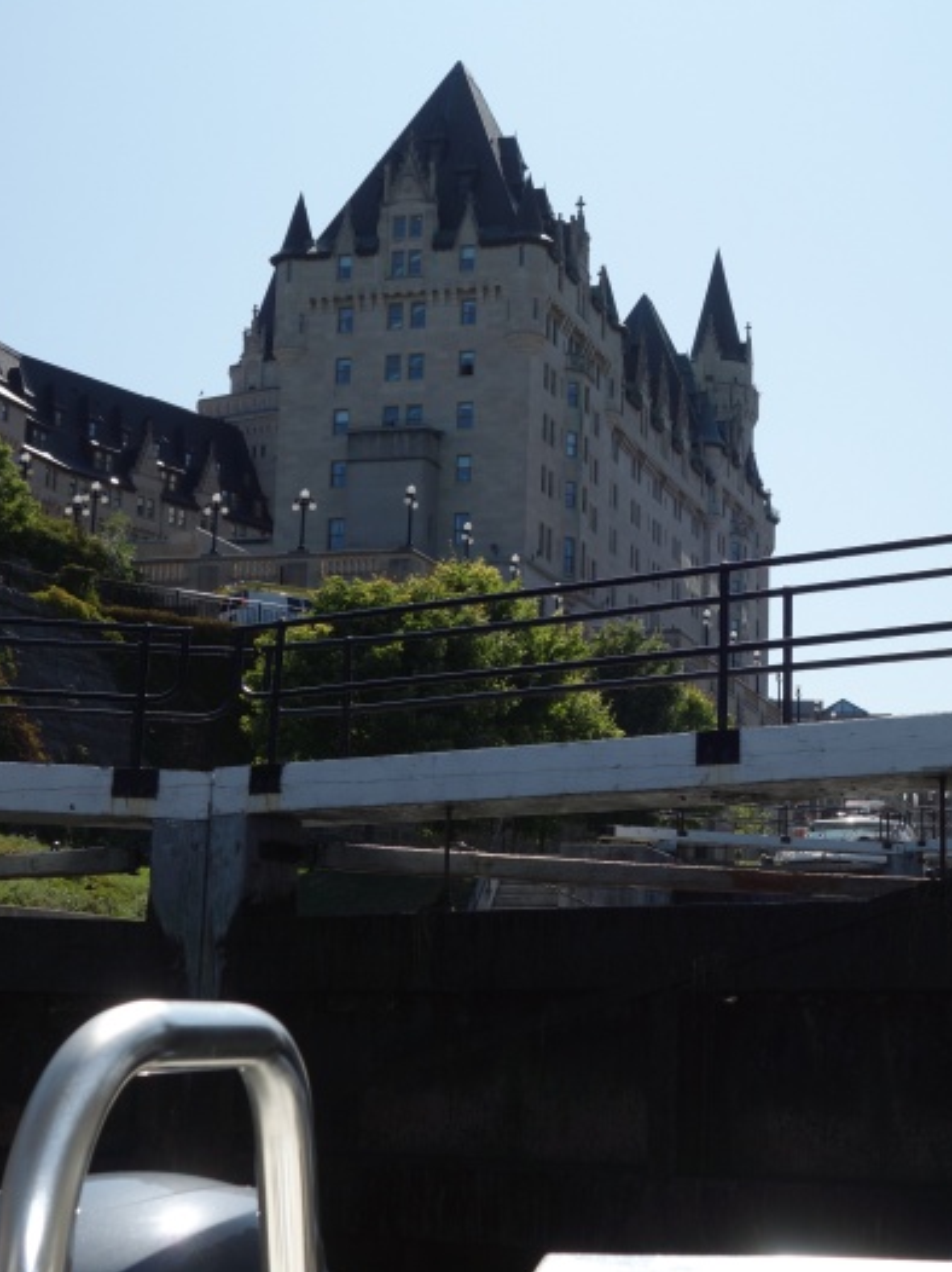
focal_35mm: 60
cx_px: 677
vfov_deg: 32.2
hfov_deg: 24.2
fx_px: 2202
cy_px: 632
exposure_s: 1/640
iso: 125
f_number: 5.6
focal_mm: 15.28
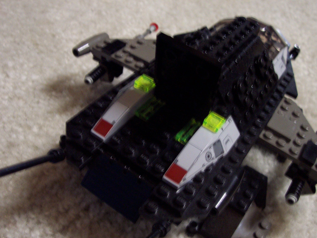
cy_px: 119
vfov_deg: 38.7
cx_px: 158
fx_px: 339
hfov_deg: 50.1
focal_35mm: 37
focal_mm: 5.6
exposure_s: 1/8
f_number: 2.8
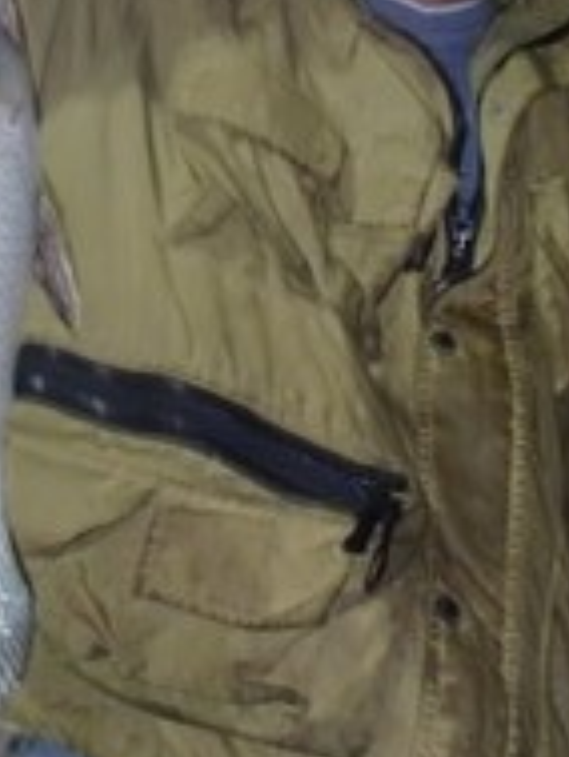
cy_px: 292
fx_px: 1554
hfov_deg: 20.7
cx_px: 200
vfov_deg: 27.3
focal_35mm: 71
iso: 400
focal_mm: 5
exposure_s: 1/30
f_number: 3.9
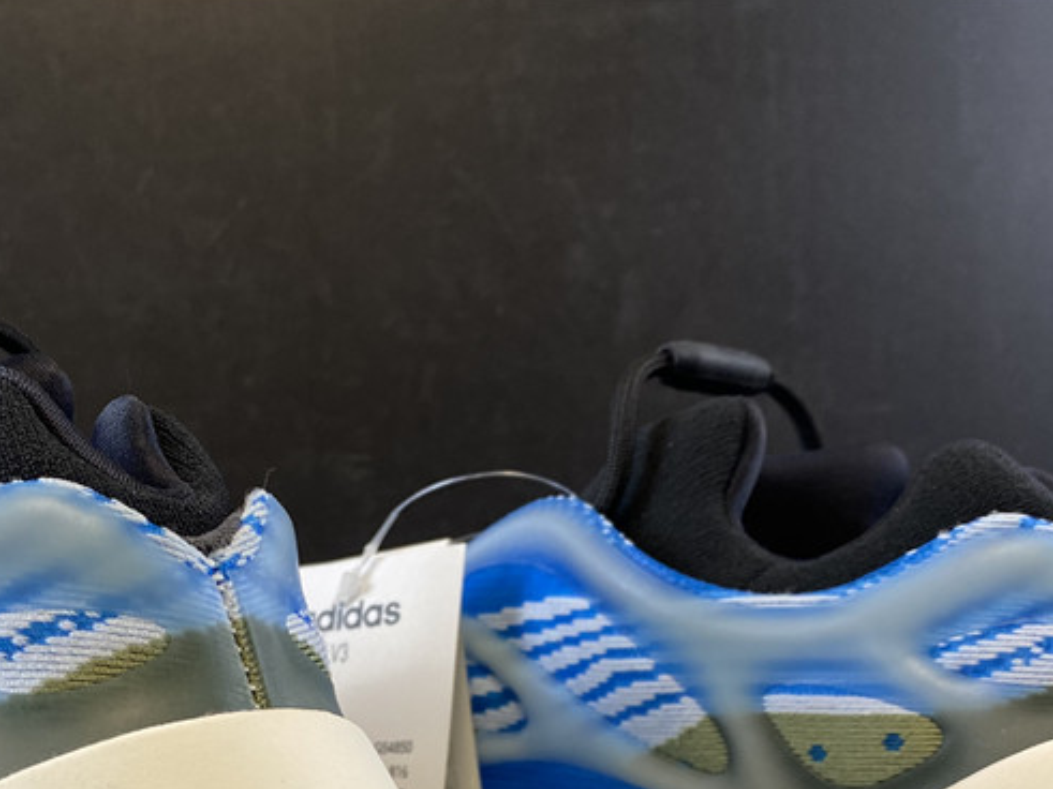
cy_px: 795
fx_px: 1612
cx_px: 341
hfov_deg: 35.8
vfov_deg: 26.0
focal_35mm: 53
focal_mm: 4.25
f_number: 1.8
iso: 80
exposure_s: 1/100
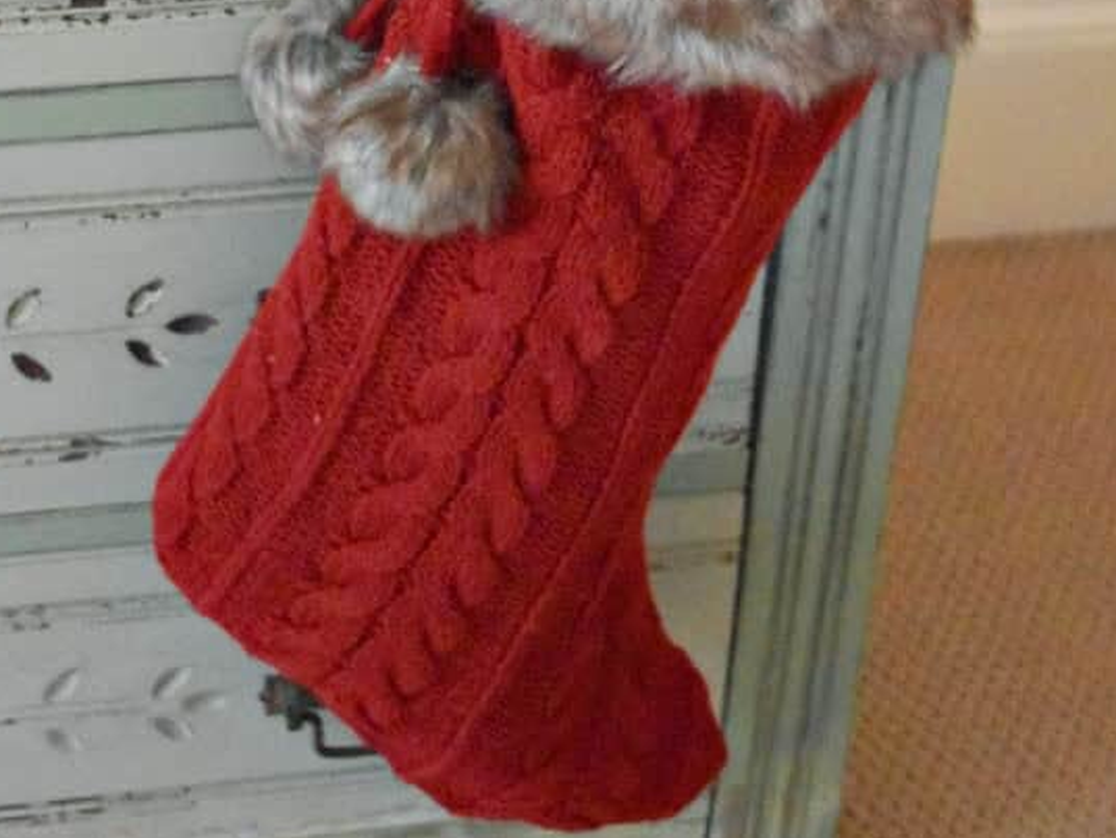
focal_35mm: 88
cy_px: -114
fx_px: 2838
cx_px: 452
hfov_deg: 22.2
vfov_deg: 16.2
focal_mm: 32
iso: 12800
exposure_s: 1/50
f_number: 4.5
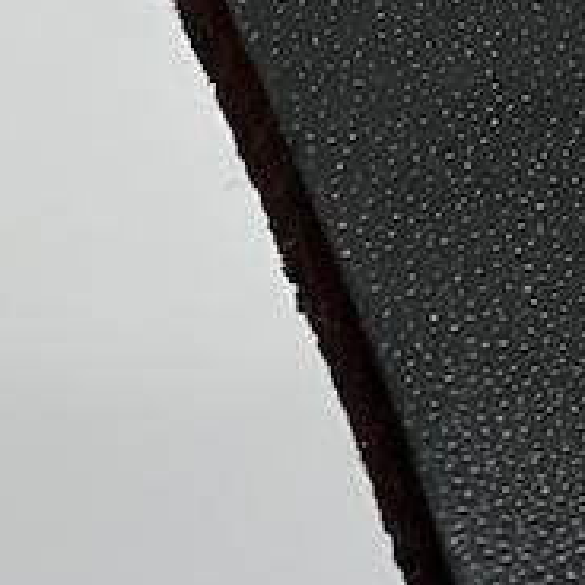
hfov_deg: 4.7
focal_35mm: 368
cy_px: -547
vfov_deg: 4.7
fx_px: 7036
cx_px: 728
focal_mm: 6.86
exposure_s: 1/273
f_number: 1.78
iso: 80
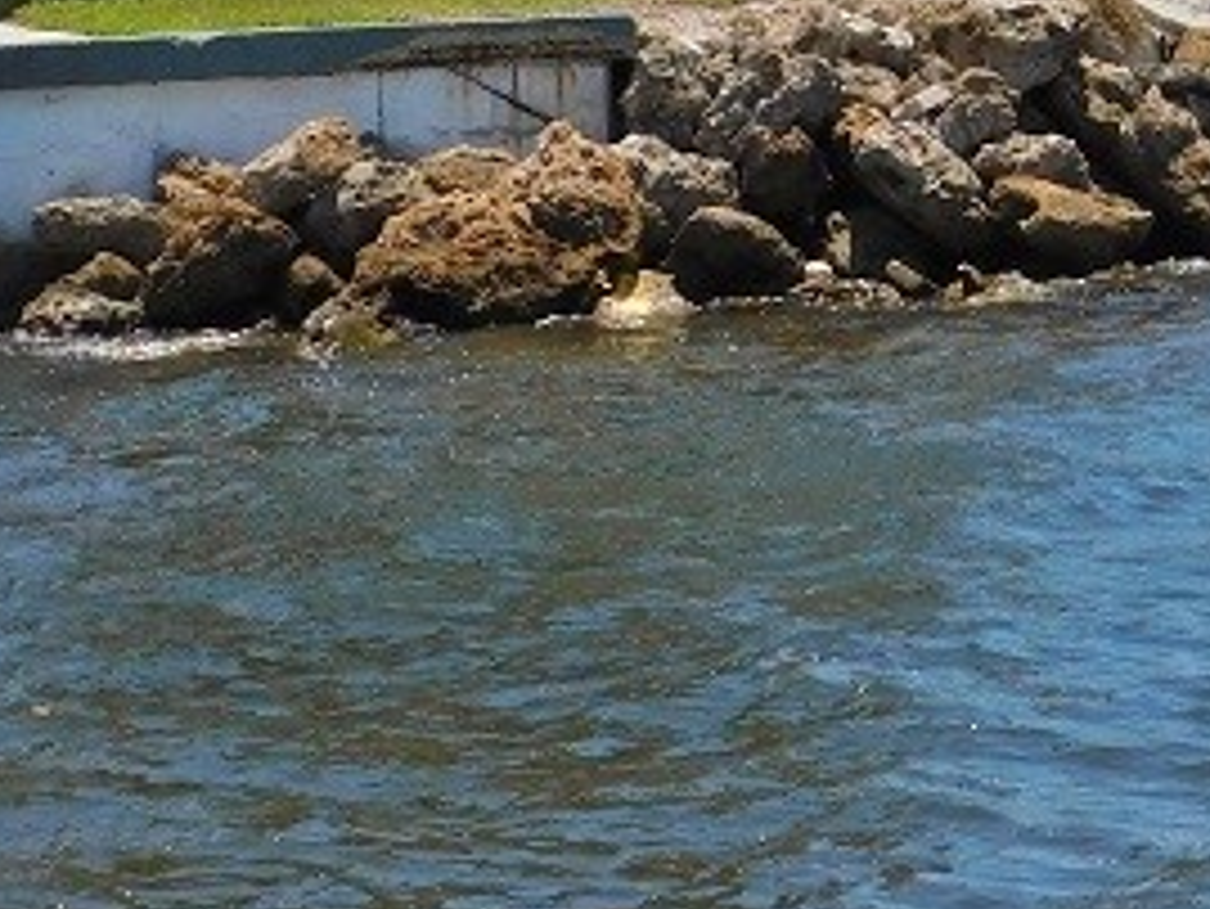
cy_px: -320
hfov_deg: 9.2
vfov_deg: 7.0
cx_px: 1655
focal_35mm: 211
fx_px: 7379
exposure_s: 1/1000
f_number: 4.3
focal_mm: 12.6
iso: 125
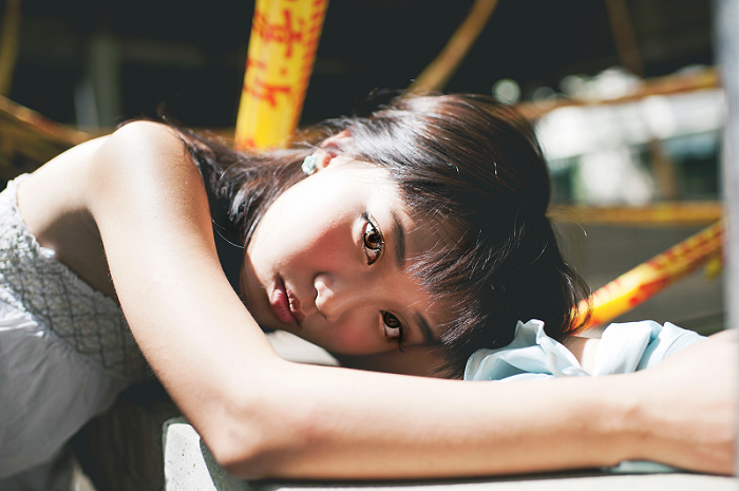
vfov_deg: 37.8
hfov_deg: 54.5
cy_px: 246
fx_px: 718
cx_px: 370
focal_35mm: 35
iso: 200
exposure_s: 1/1600
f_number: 2.5
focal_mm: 35
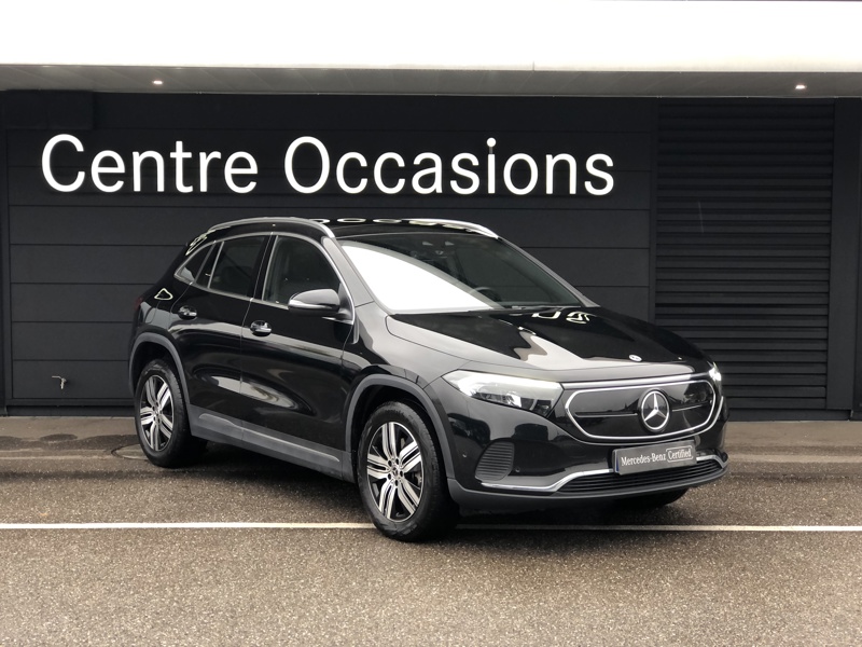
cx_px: 431
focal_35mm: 57
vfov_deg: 25.7
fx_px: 1419
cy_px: 324
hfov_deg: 33.8
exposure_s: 1/33
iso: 50
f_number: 2.8
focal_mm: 6.6
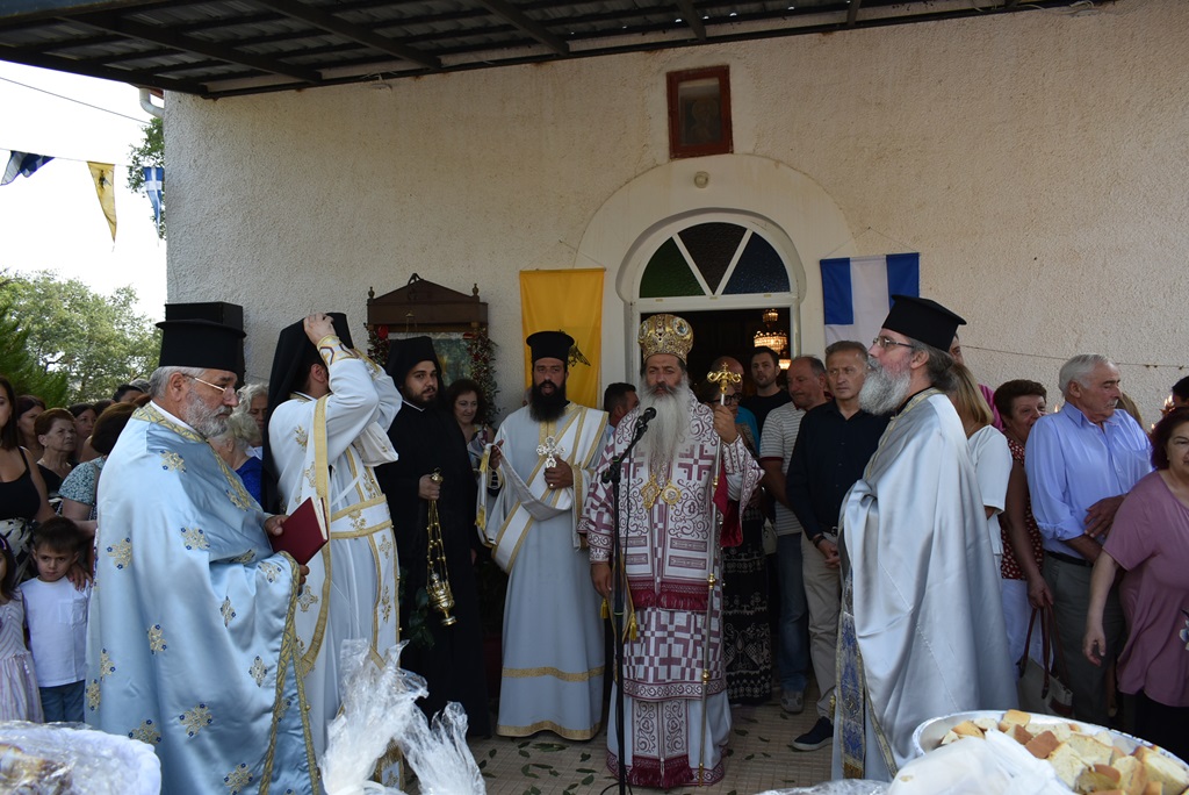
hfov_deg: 67.4
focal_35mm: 27
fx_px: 892
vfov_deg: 48.0
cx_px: 594
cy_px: 398
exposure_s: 1/250
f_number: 5.6
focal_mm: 18
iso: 280
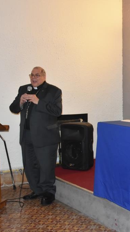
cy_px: 117
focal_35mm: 57
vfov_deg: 36.6
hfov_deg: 19.9
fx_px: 350
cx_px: 152
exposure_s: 1/60
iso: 1600
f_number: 5.6
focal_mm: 24
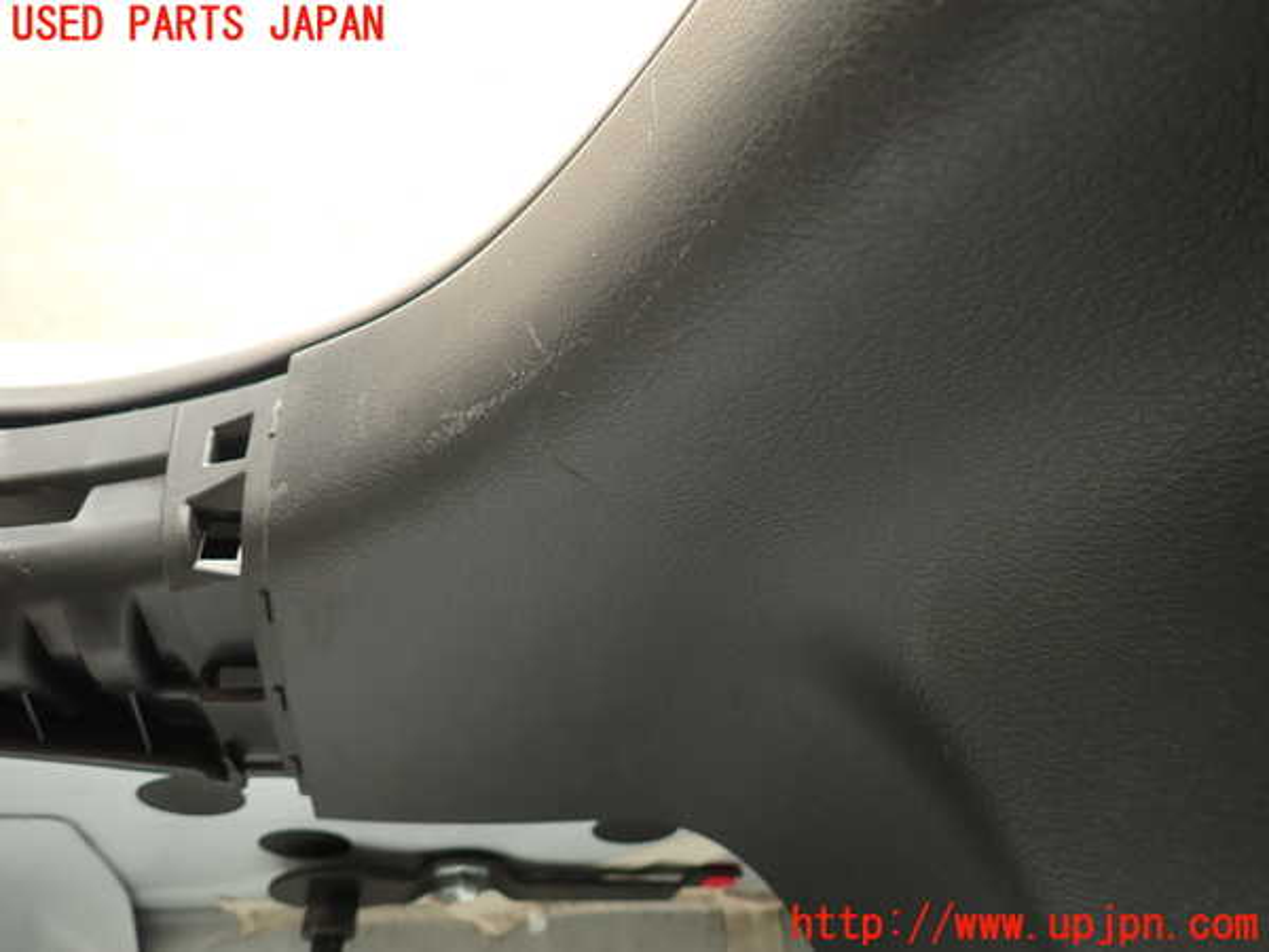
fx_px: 916
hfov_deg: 69.4
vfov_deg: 54.9
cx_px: 634
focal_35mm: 25
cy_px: 476
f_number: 2
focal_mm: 4.5
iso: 100
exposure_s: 1/60
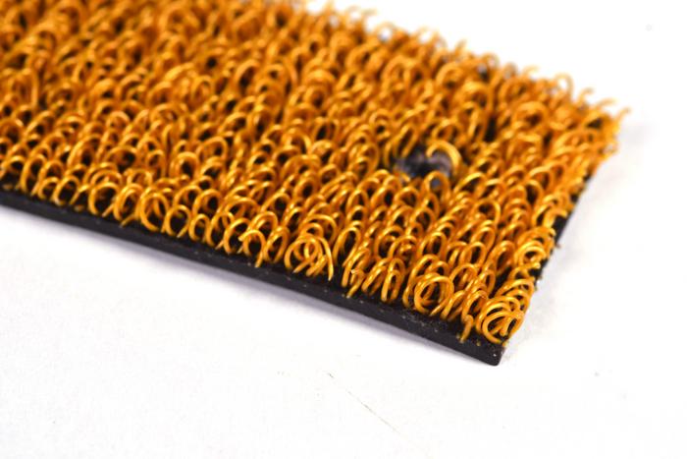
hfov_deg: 13.0
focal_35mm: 158
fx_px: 3006
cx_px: 344
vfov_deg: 8.7
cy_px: 230
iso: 320
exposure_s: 1/100
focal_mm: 105
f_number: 11
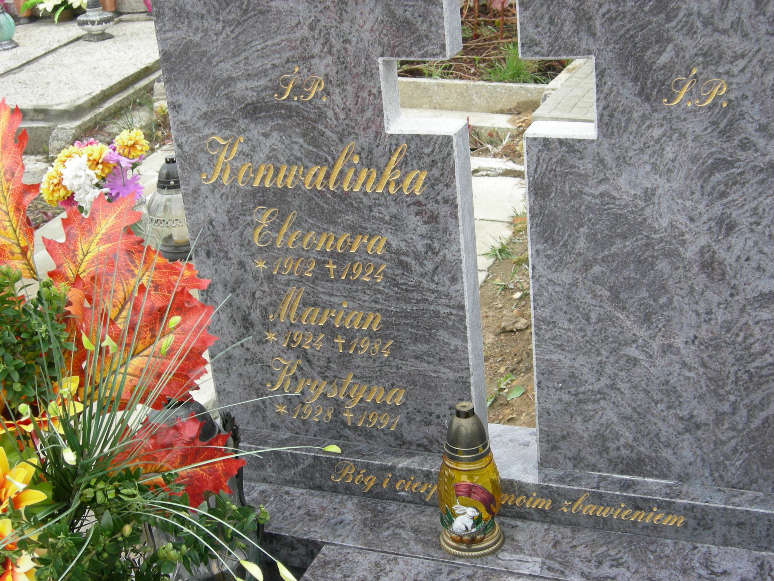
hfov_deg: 33.8
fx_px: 1274
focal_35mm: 57
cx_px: 387
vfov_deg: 25.7
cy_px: 290
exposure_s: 1/81.8
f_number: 4.7
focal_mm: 11.9
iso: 64
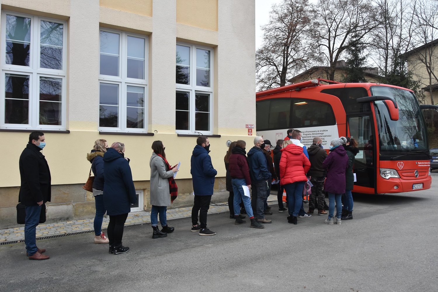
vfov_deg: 47.9
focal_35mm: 27
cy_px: 146
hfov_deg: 67.4
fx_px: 328
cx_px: 219
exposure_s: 1/160
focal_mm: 18
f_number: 6.3
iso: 800
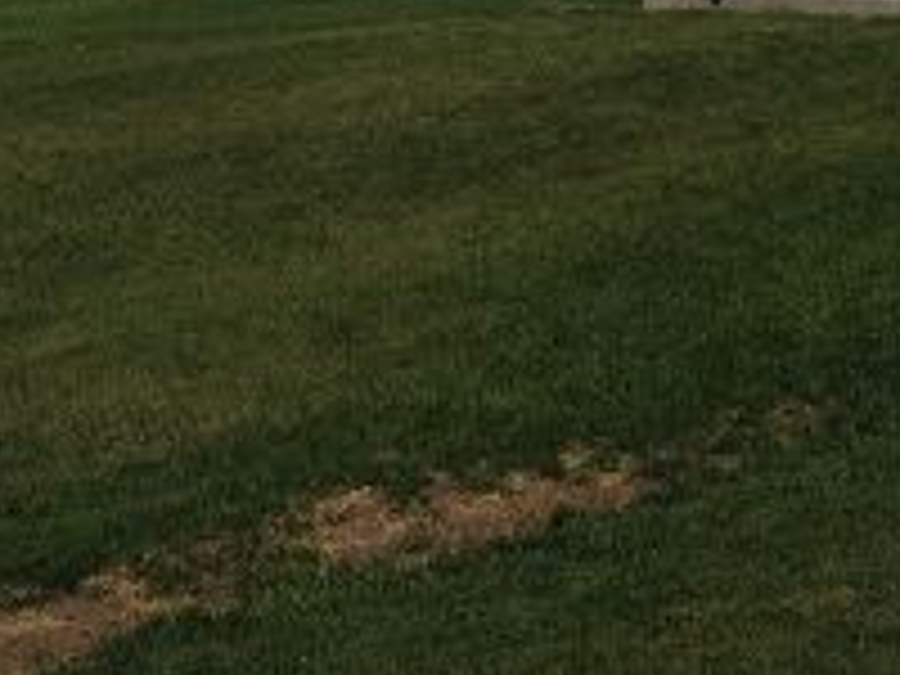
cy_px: -472
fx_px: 3354
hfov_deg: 15.2
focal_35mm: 129
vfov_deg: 10.9
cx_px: 706
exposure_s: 1/6135
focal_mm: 4.28
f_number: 2.4
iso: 50
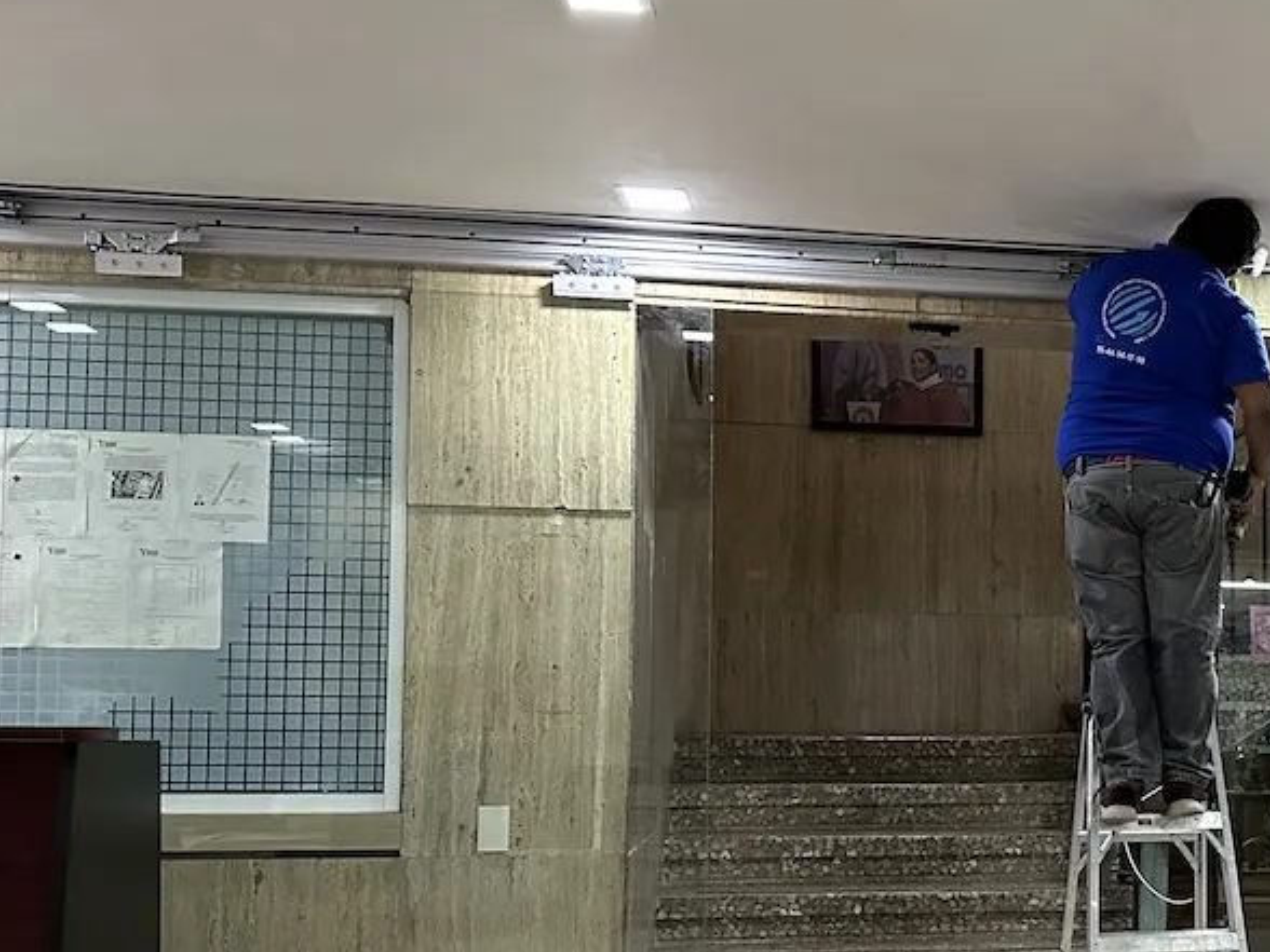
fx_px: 1798
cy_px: 648
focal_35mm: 49
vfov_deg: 29.4
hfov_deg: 36.5
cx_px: 1140
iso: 800
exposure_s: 1/60
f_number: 1.78
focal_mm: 6.86
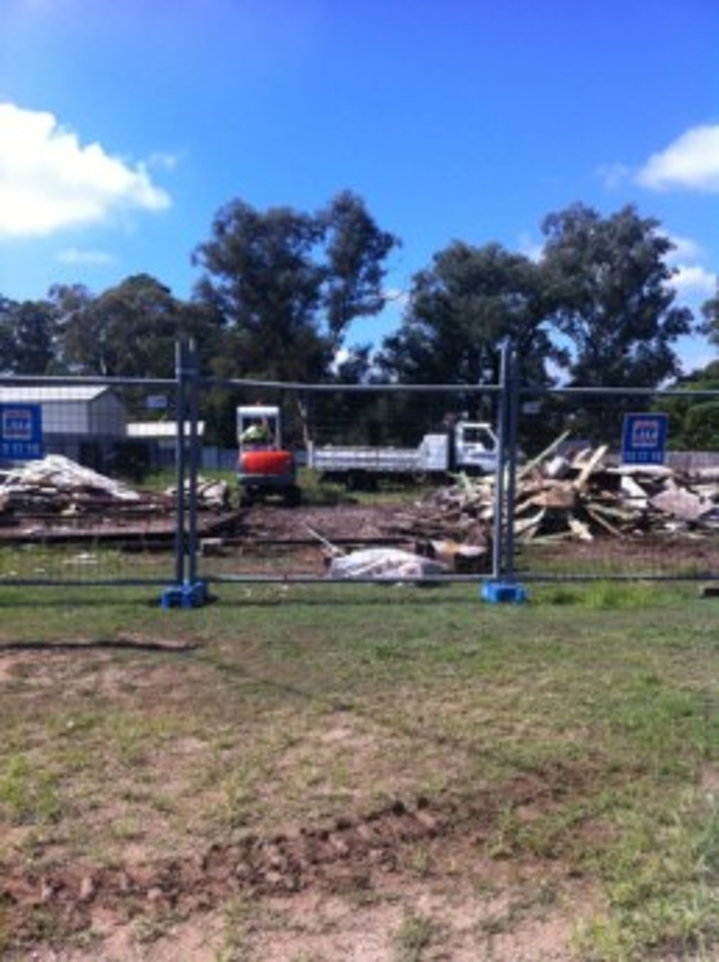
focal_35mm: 35
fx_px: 971
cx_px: 360
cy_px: 481
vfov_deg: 52.7
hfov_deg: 40.6
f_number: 2.8
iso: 80
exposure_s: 1/943
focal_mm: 3.85
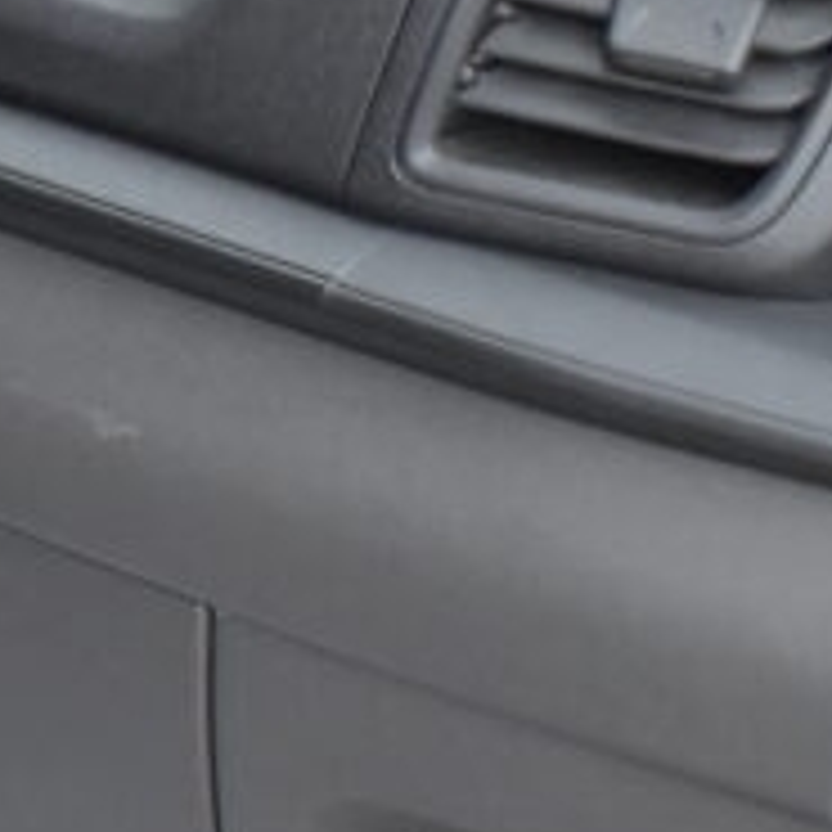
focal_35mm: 162
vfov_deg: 10.7
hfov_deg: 10.1
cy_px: 99
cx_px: -720
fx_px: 4415
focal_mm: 23
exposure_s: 1/1250
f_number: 3.8
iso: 1600
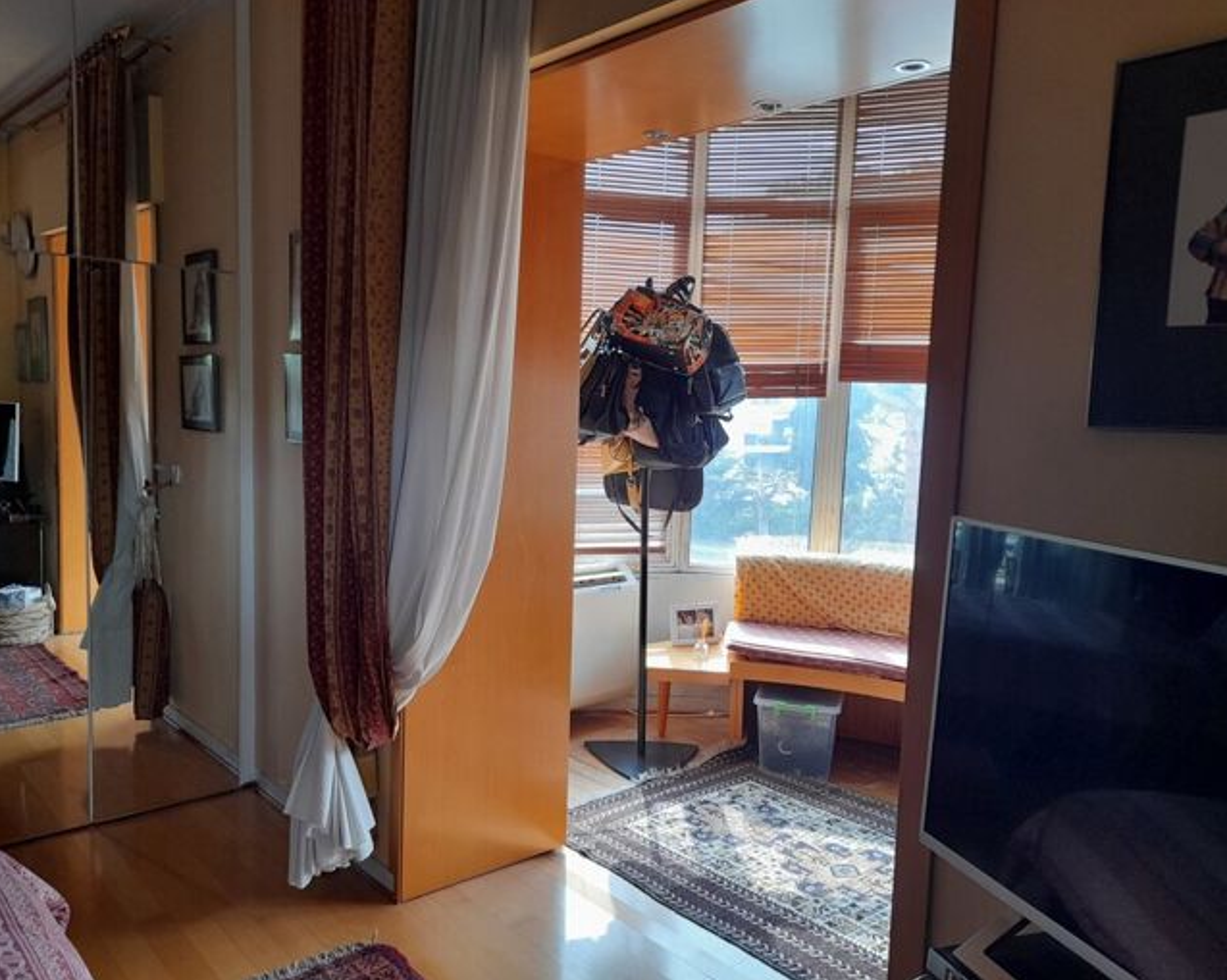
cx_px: 581
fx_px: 980
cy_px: 504
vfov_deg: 53.1
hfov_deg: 64.1
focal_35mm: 27
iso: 80
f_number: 2
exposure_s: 1/50
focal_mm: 4.6
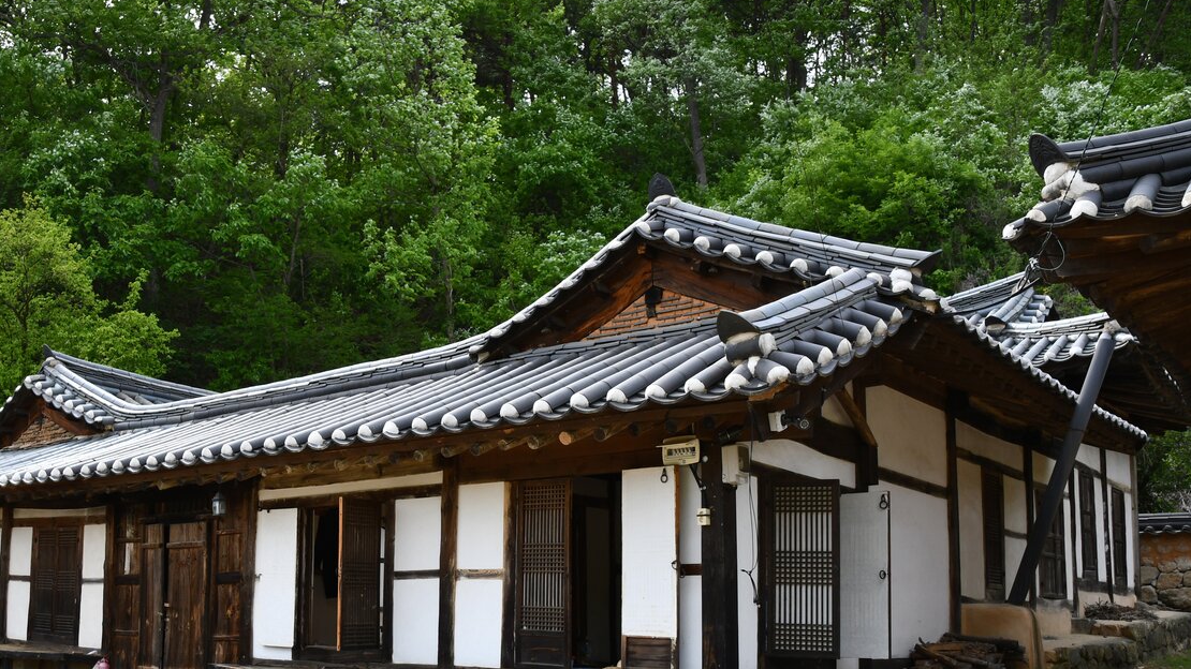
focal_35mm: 37
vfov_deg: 31.5
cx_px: 458
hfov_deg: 53.5
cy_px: 484
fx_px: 1168
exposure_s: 1/250
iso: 200
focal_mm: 19
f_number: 8
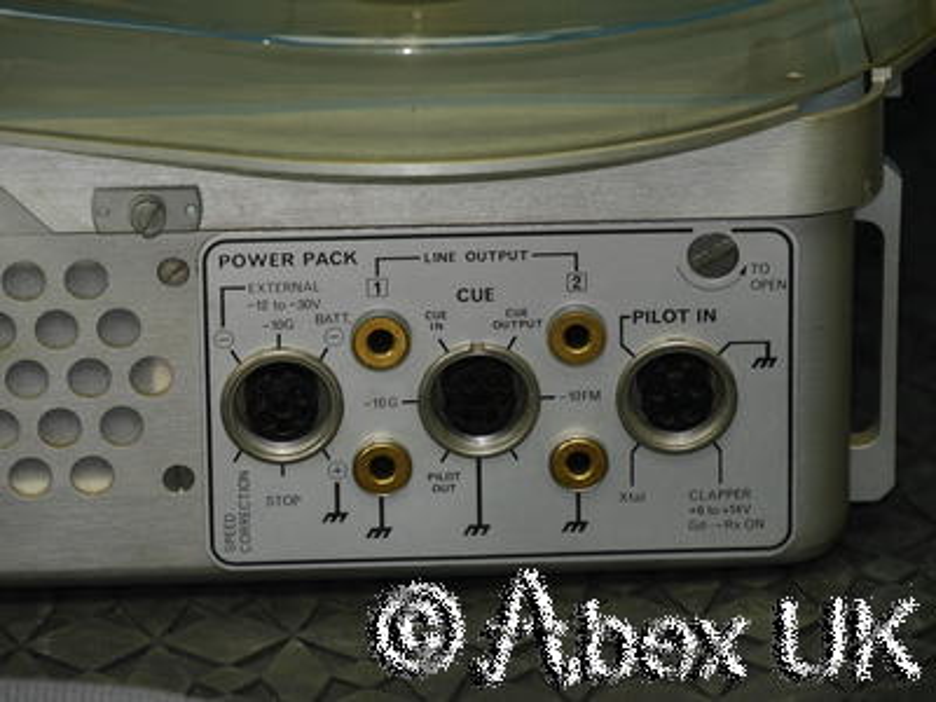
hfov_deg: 7.1
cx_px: 468
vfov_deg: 5.3
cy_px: 351
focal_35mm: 280
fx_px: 7571
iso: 400
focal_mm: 140
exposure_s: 1/60
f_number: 7.1
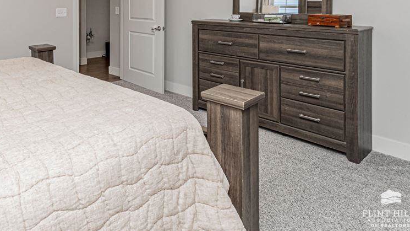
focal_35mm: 27
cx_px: 73
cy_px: -3
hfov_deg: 62.9
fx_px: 294
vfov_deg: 37.9
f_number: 10
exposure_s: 1/60
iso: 720
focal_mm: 10
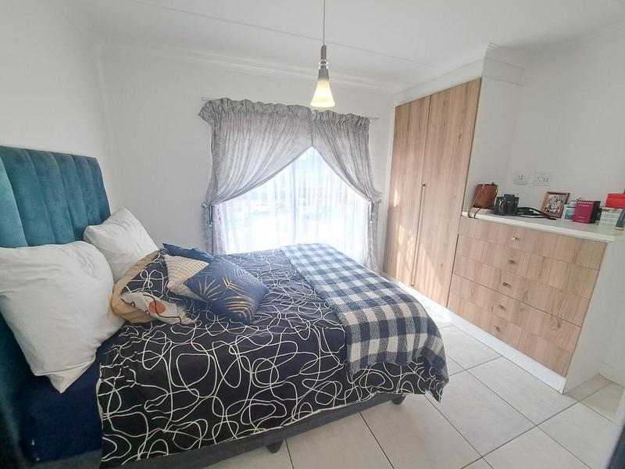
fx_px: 235
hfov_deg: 106.2
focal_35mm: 13
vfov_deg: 89.9
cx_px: 312
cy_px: 234
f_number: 2.2
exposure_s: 1/50
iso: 64
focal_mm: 1.74
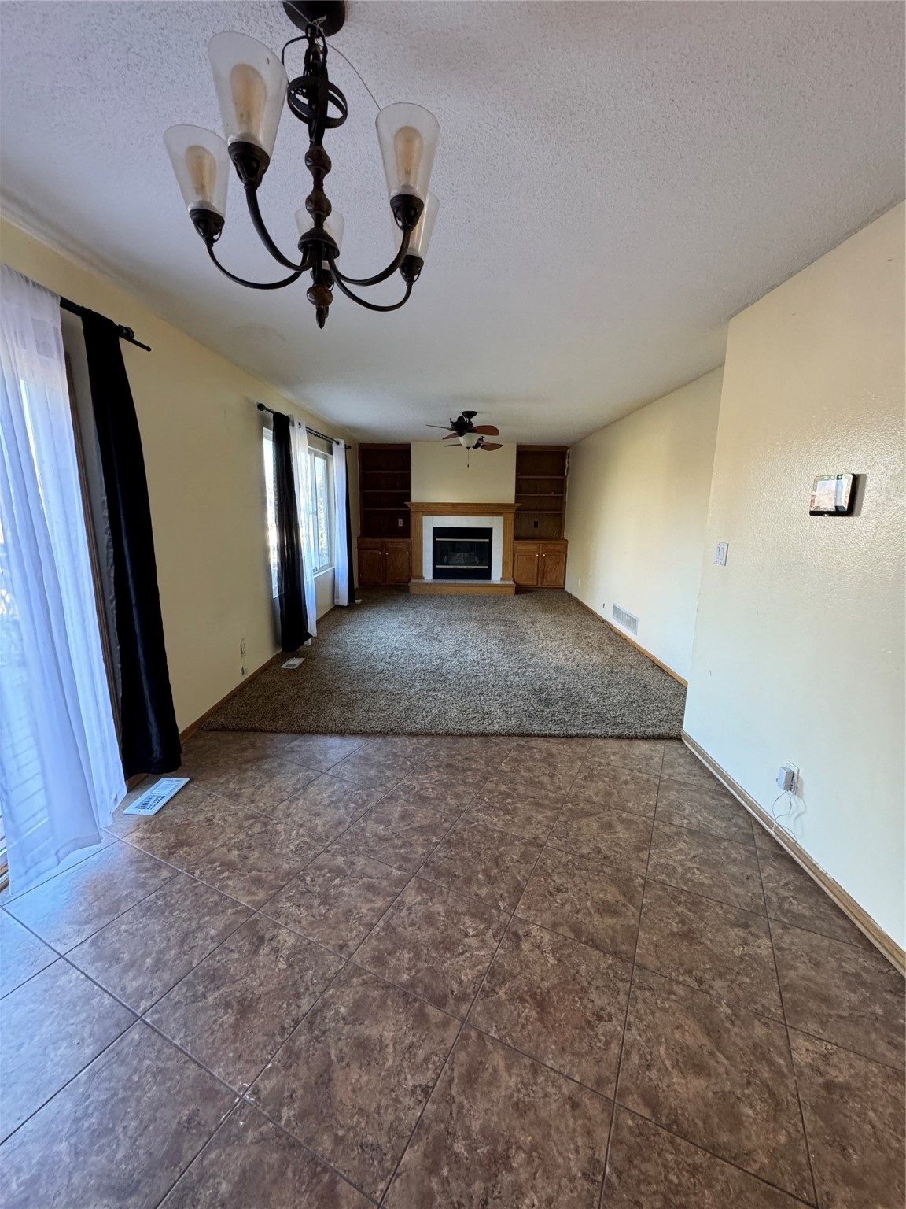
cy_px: 604
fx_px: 489
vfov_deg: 102.1
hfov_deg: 85.7
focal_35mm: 14
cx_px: 453
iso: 320
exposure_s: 1/72
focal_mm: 2.22
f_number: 2.2
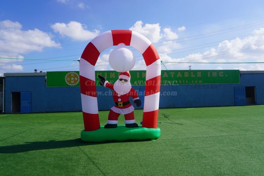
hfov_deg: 73.7
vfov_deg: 53.1
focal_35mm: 24
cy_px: 88
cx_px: 132
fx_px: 176
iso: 100
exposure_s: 1/200
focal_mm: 16
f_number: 10
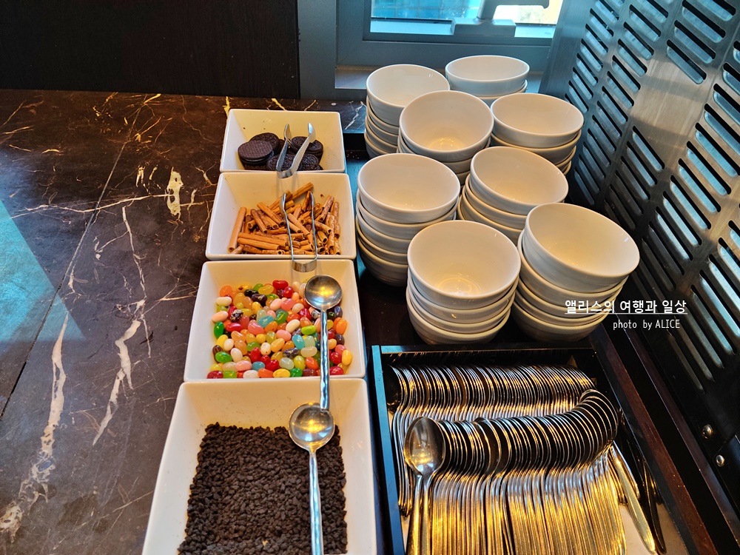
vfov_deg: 49.7
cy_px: 278
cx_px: 370
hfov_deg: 63.4
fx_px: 599
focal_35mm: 28
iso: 100
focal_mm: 5.9
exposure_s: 1/59
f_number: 2
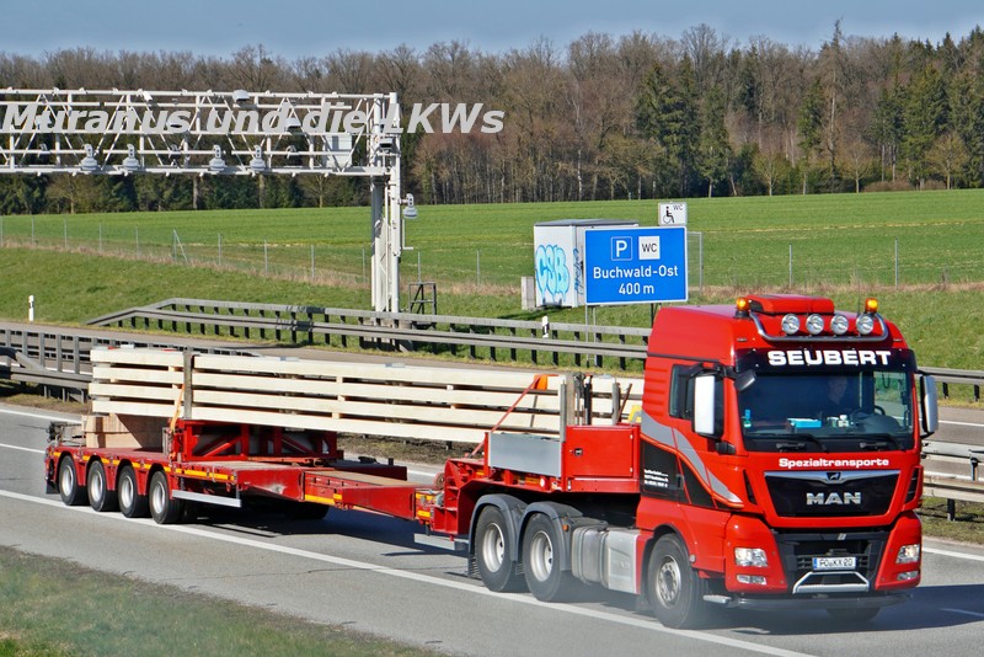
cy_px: 328
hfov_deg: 18.2
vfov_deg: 12.2
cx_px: 492
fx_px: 3072
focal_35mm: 112
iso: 160
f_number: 6.3
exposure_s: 1/800
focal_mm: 74.9
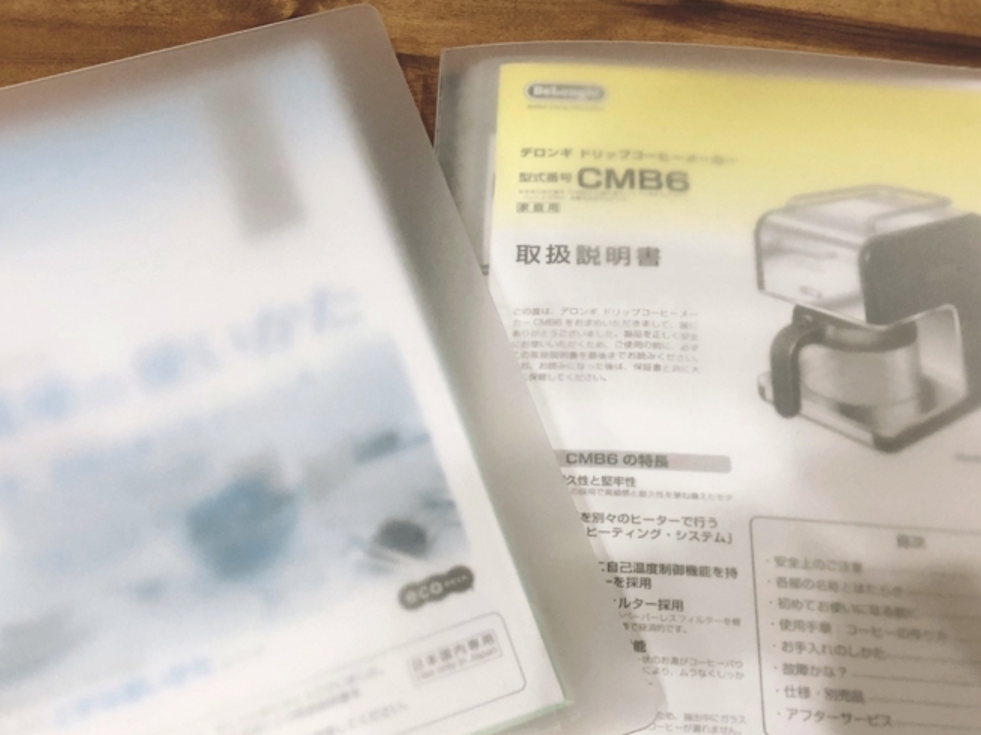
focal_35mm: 44
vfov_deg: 32.7
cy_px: 463
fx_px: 1247
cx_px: 454
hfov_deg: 42.9
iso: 40
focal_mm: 4
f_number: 1.8
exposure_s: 1/20
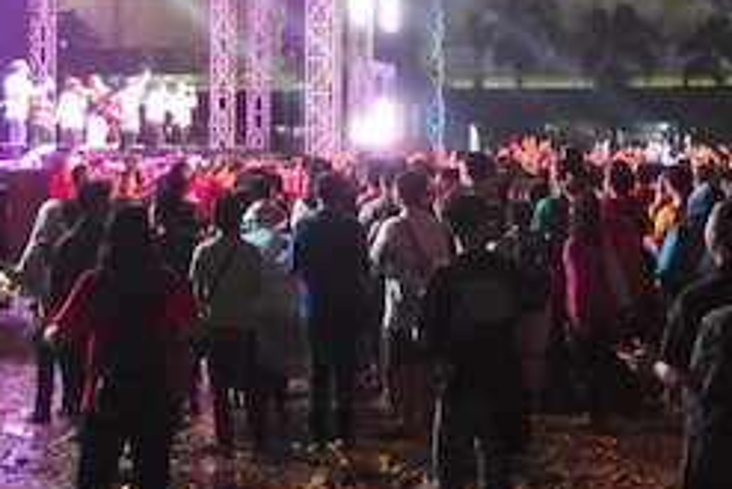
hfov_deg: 24.8
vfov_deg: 16.9
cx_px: 685
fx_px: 1607
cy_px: -9
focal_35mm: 79
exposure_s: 1/40
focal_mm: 4.7
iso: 1250
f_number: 1.8
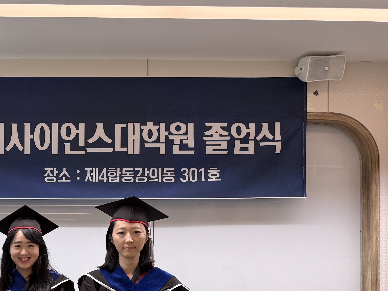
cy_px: 264
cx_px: -61
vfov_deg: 24.9
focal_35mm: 57
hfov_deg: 29.6
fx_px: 639
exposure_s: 1/120
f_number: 1.78
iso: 125
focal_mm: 6.76
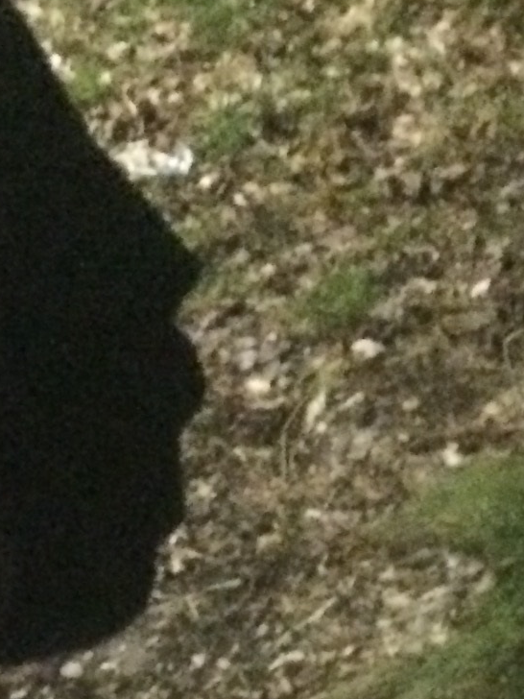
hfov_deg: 10.6
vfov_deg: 14.8
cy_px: 759
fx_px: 2624
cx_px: -481
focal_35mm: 130
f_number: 2.2
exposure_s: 1/15
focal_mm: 4.15
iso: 2000
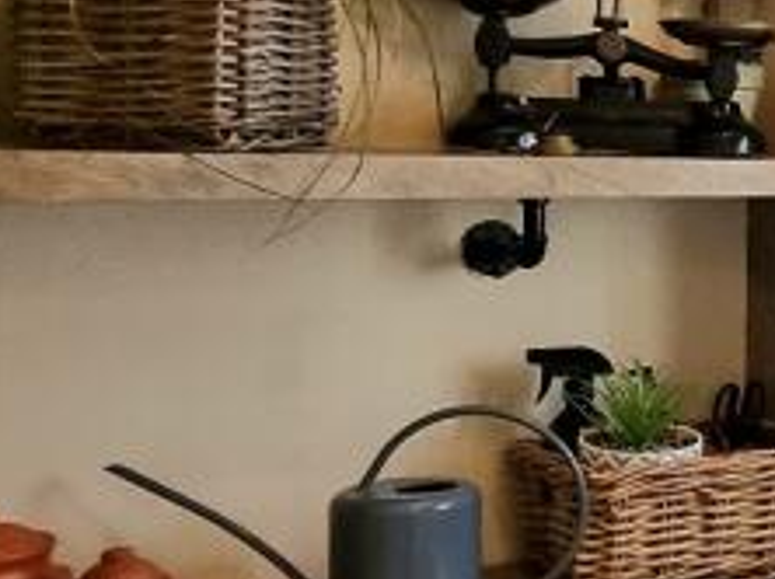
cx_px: 1243
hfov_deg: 23.6
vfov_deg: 24.3
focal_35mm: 60
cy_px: 220
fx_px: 1342
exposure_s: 1/50
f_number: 2.2
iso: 200
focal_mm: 2.2
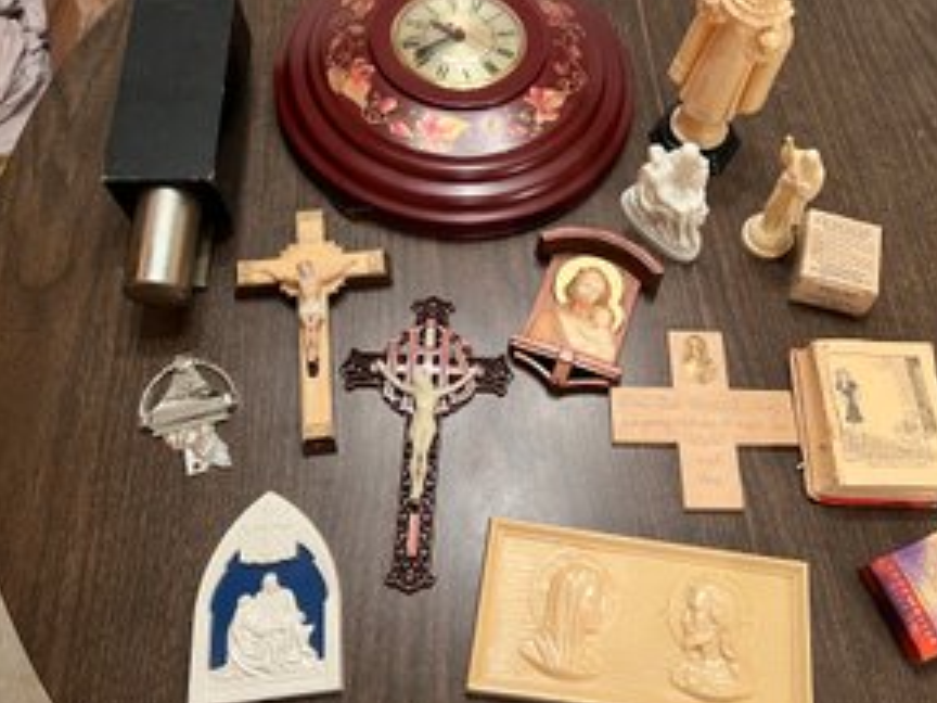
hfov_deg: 58.0
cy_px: 311
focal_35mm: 31
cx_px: 545
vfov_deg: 45.4
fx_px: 839
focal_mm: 5.7
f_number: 1.5
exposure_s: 1/60
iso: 400
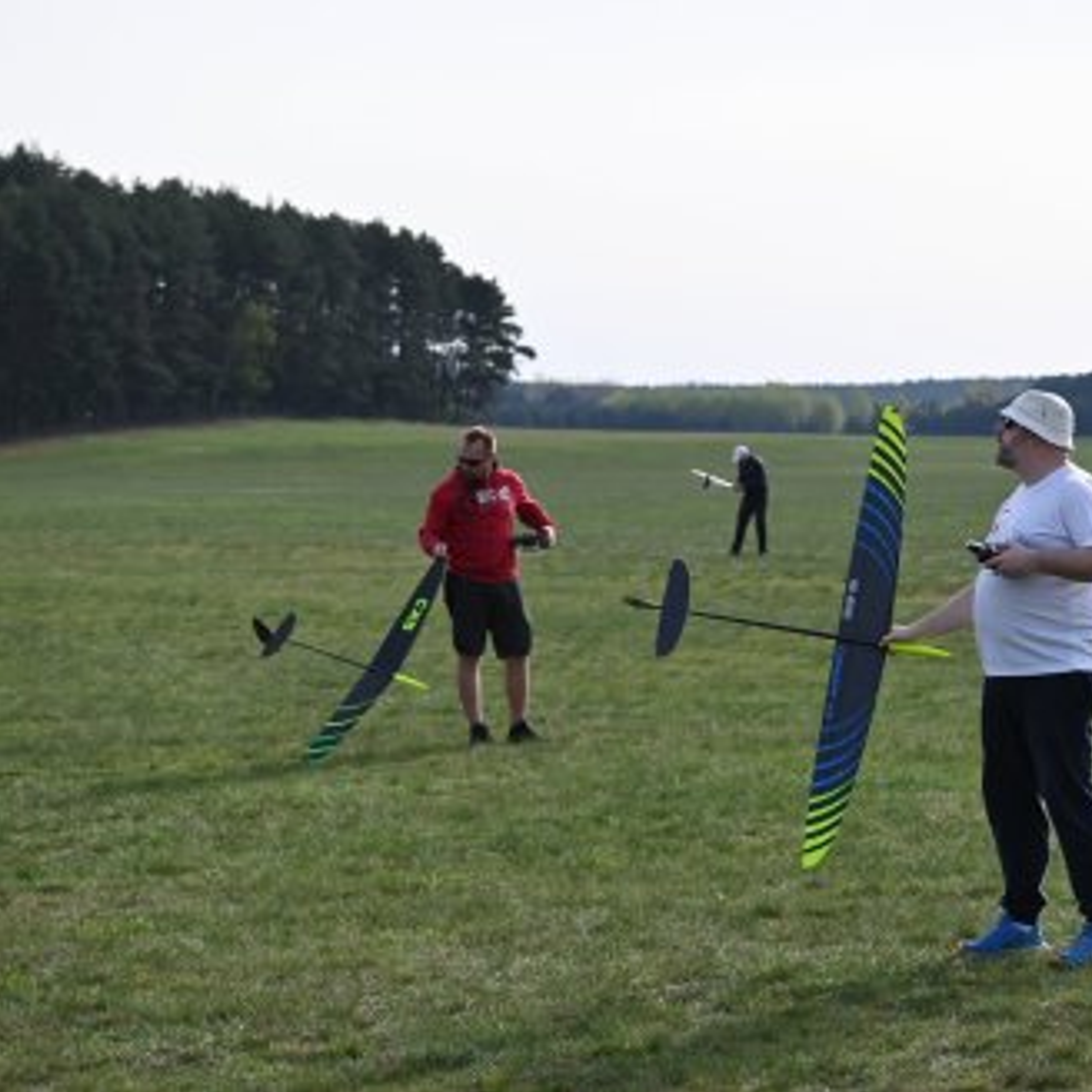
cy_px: 543
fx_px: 4604
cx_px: 711
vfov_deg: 13.5
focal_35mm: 129
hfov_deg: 13.5
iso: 320
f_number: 7.1
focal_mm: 100
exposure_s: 1/800
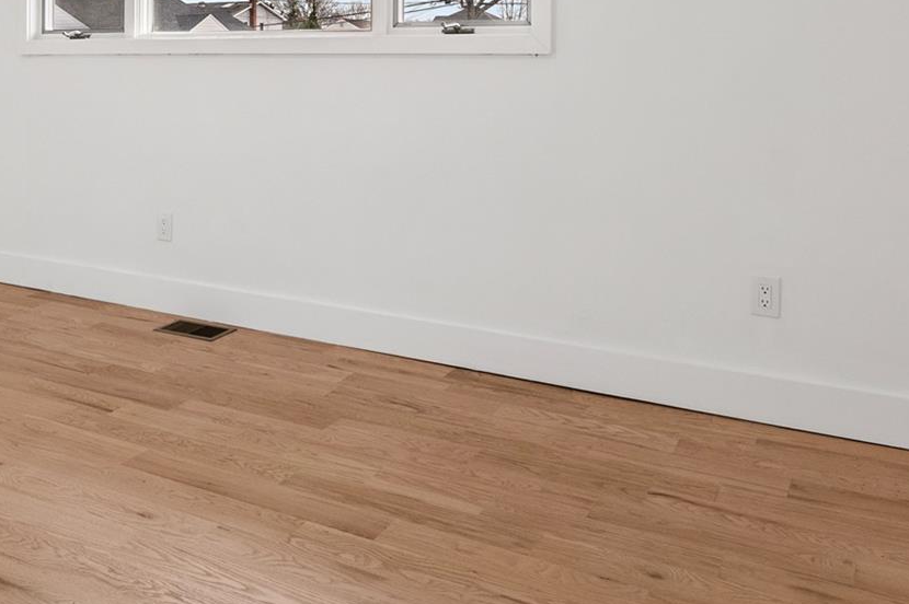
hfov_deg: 50.3
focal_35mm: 37
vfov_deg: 34.0
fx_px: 933
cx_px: 258
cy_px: 67
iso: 500
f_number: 8
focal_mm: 15
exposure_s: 1/80
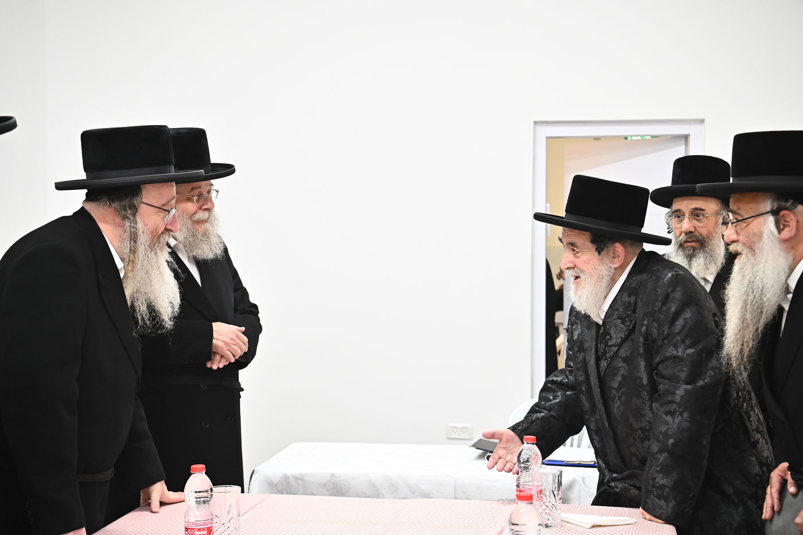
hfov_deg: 33.4
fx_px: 1338
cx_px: 402
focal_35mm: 60
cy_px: 268
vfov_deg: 22.6
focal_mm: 60
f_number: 5
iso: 2500
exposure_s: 1/200
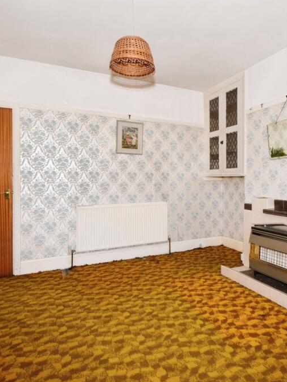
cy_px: 189
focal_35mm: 22
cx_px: 181
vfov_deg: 76.4
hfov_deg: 60.3
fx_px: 243
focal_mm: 10
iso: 1000
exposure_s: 1/60
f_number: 14
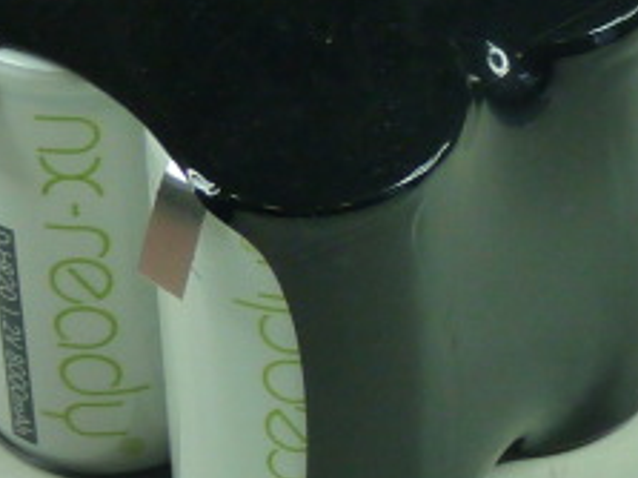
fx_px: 4329
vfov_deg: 6.3
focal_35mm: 235
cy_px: -23
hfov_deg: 8.4
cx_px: 538
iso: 160
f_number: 3.2
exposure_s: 1/50
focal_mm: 8.2
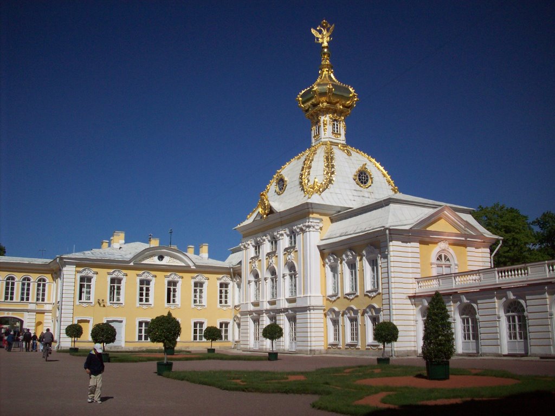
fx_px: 593
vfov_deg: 38.7
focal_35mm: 37
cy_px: 208
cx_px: 278
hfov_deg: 50.1
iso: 80
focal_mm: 6.2
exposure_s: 1/1351
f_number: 5.6
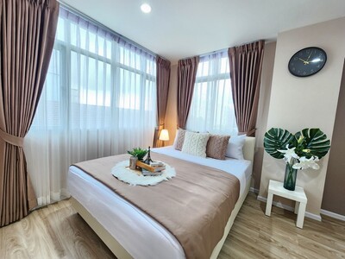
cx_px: 172
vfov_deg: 89.9
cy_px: 130
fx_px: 130
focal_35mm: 13
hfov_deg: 106.2
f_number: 2.2
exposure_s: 1/50
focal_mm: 2.2
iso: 320
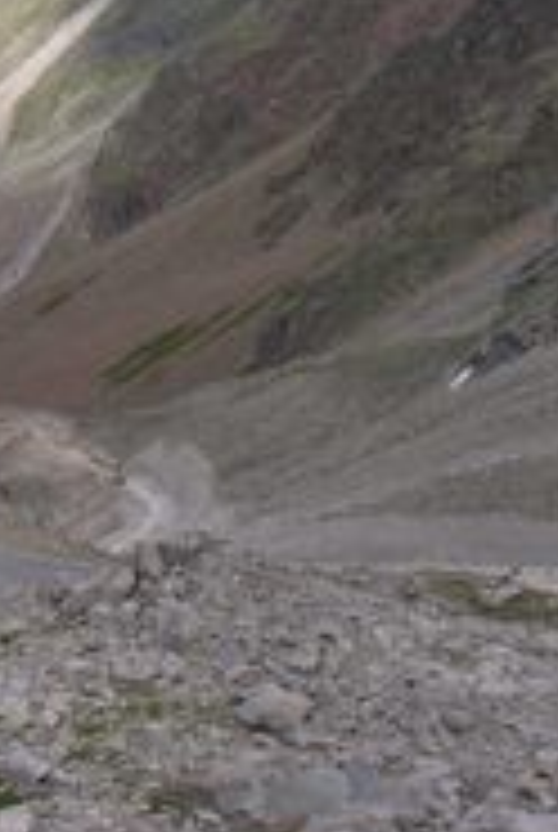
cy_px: 252
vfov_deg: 22.9
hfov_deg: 15.4
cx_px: 36
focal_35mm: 88
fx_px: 2038
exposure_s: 1/140
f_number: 5.2
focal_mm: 10.2
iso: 50
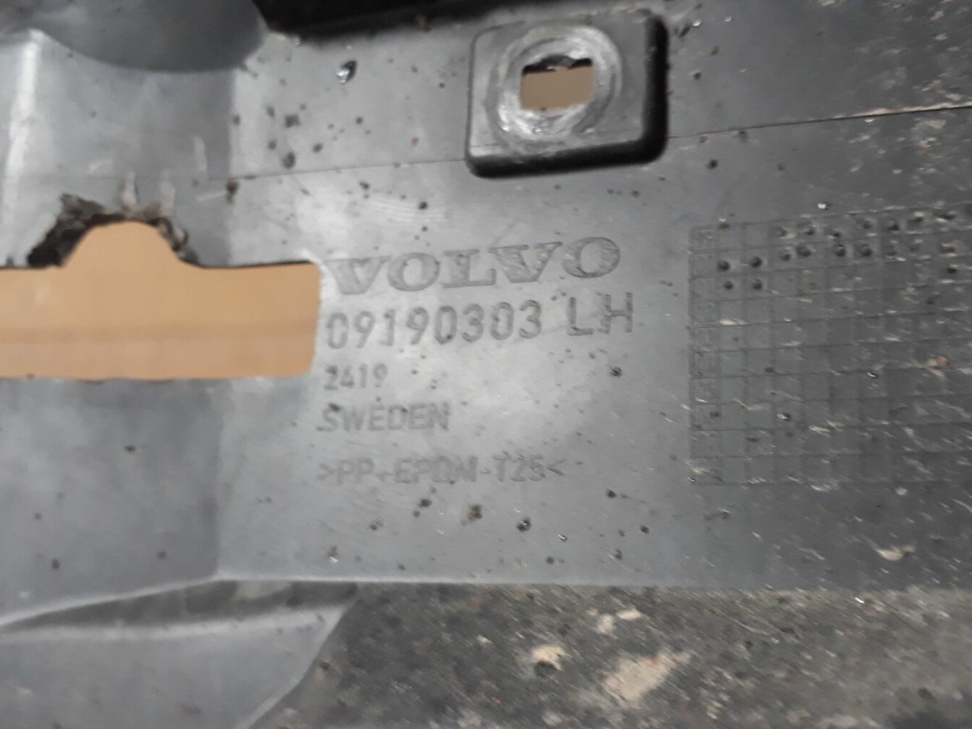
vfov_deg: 49.8
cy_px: 375
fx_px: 786
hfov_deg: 63.4
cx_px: 500
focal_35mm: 28
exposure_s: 1/17
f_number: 1.9
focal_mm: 3.6
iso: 250
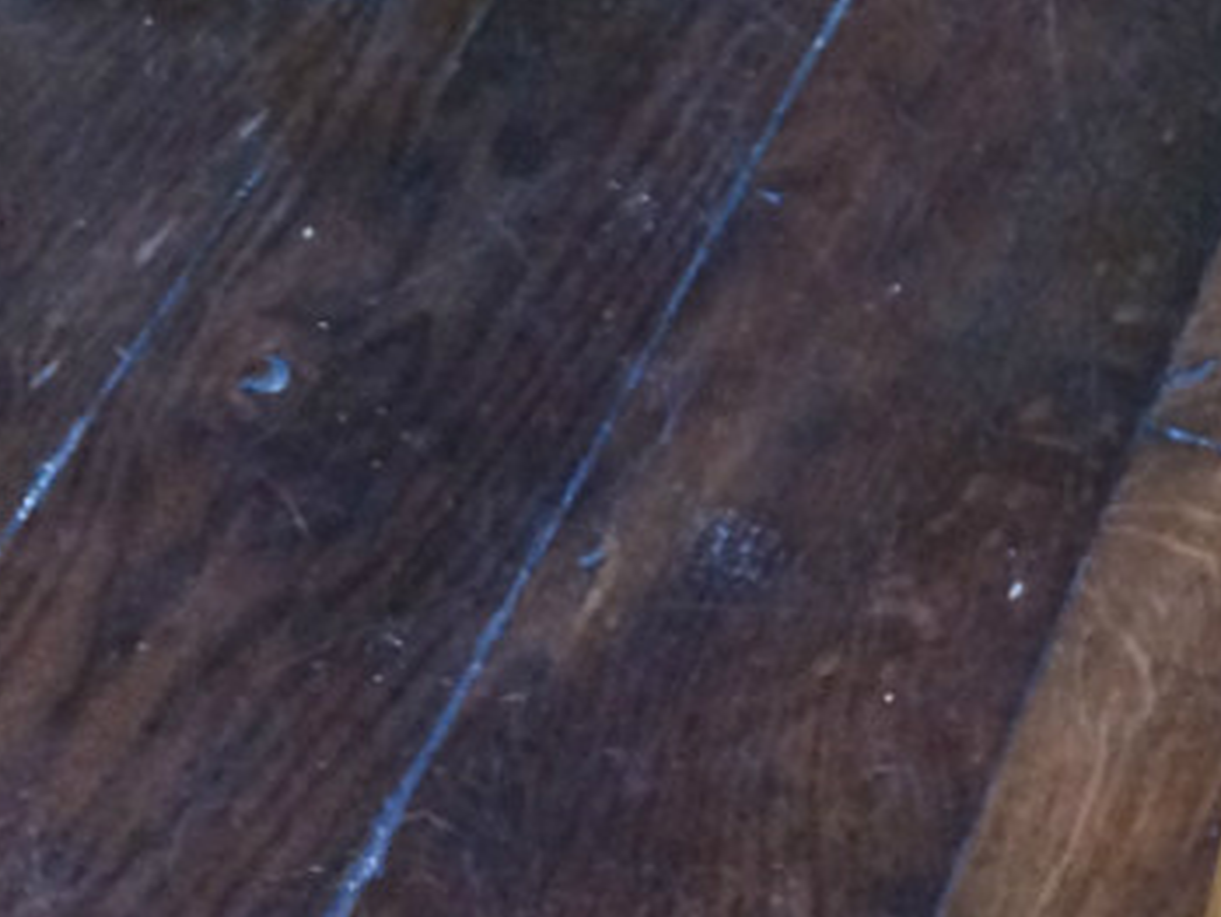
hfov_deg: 14.4
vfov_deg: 10.5
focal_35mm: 133
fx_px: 4693
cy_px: -704
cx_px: 1399
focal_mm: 4.15
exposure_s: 1/20
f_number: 2.2
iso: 320
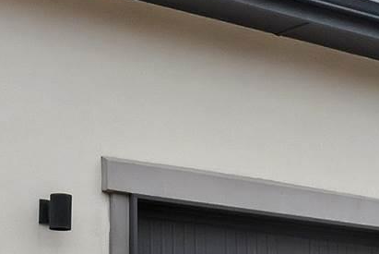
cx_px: 235
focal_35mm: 112
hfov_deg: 18.2
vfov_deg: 11.6
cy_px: 417
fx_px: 1180
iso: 320
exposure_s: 1/500
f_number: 8
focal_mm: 15
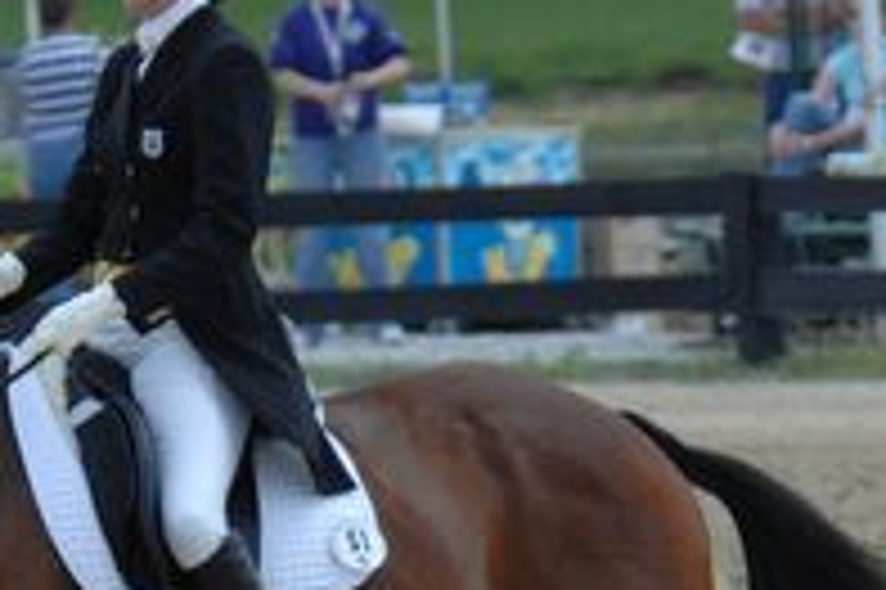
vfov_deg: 1.3
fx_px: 25131
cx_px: 288
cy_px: 700
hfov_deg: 2.0
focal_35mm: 1022
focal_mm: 210
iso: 200
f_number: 5.3
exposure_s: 1/500
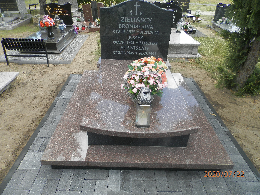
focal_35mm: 25
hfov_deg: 69.4
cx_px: 130
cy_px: 98
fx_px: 188
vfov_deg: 54.9
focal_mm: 4.5
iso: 80
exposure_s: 1/200
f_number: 3.1
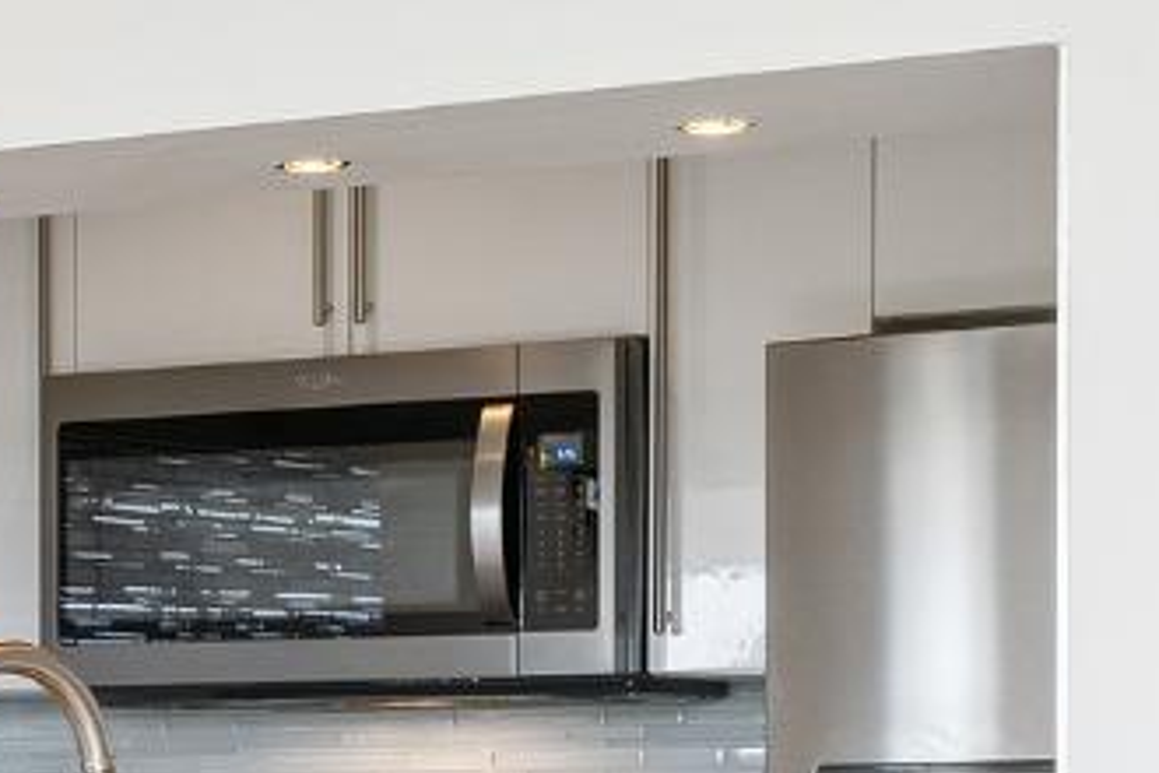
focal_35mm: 141
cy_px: 961
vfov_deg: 9.6
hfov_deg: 13.1
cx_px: -959
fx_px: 4539
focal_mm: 31
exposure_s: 1/15
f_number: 8
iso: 200
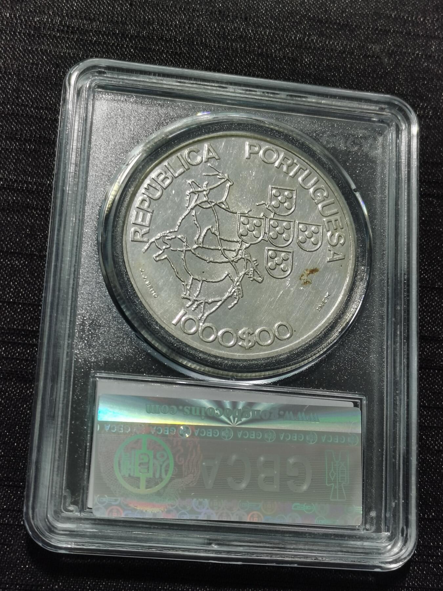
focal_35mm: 66
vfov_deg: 29.4
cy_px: 296
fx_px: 1126
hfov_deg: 22.3
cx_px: 222
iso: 50
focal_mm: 5.58
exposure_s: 1/108
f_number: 1.8
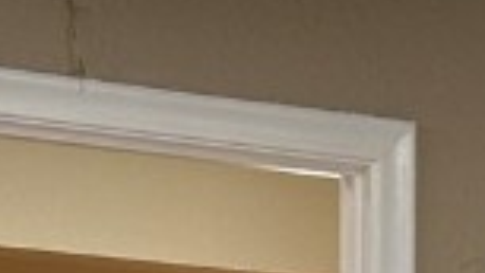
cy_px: 1171
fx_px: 2430
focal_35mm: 189
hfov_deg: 11.1
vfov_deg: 5.4
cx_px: 634
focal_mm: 5.7
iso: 64
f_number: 1.5
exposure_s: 1/124
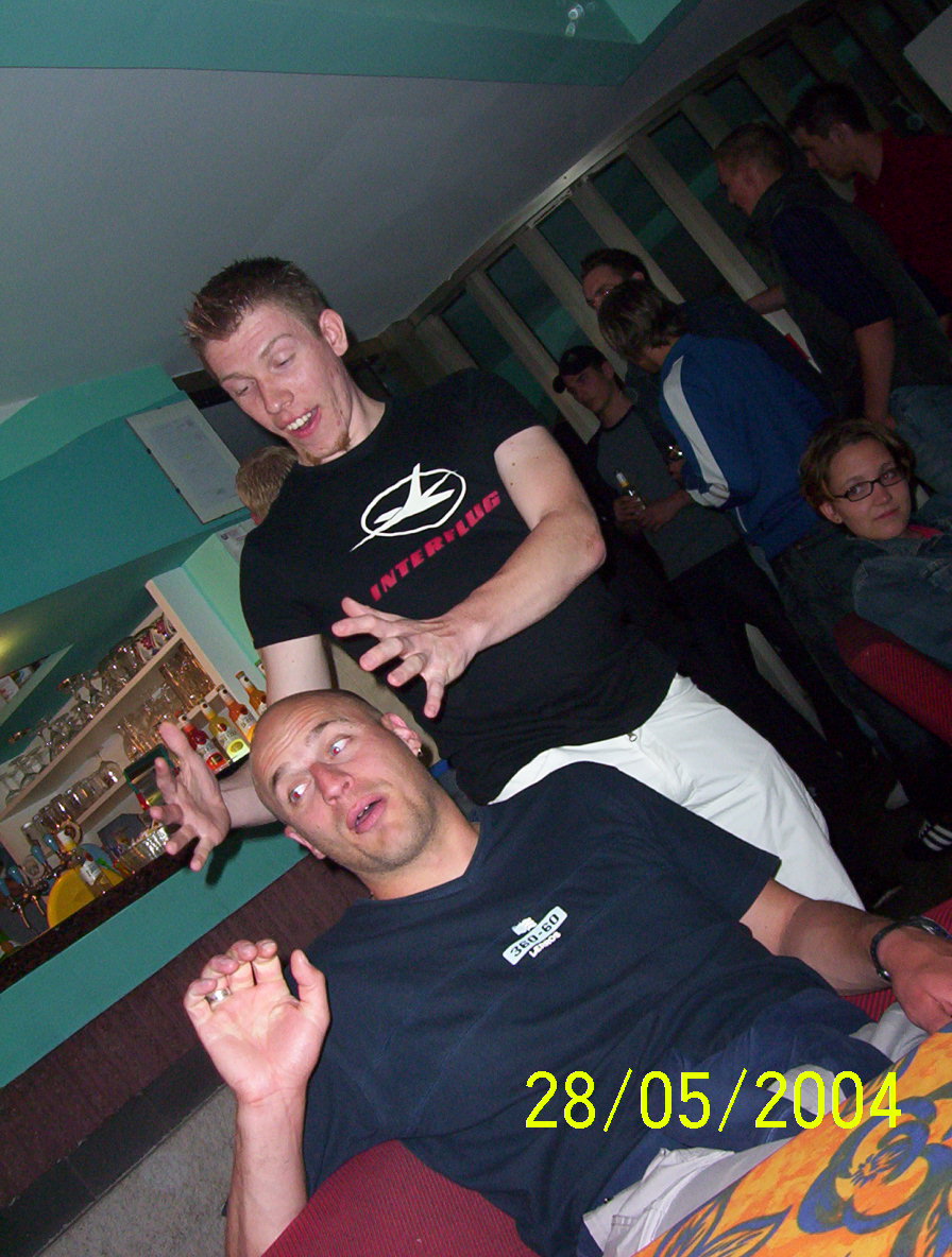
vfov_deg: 43.7
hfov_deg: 33.8
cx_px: 476
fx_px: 1568
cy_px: 628
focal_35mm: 43
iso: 140
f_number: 2.73
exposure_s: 1/60
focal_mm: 5.77
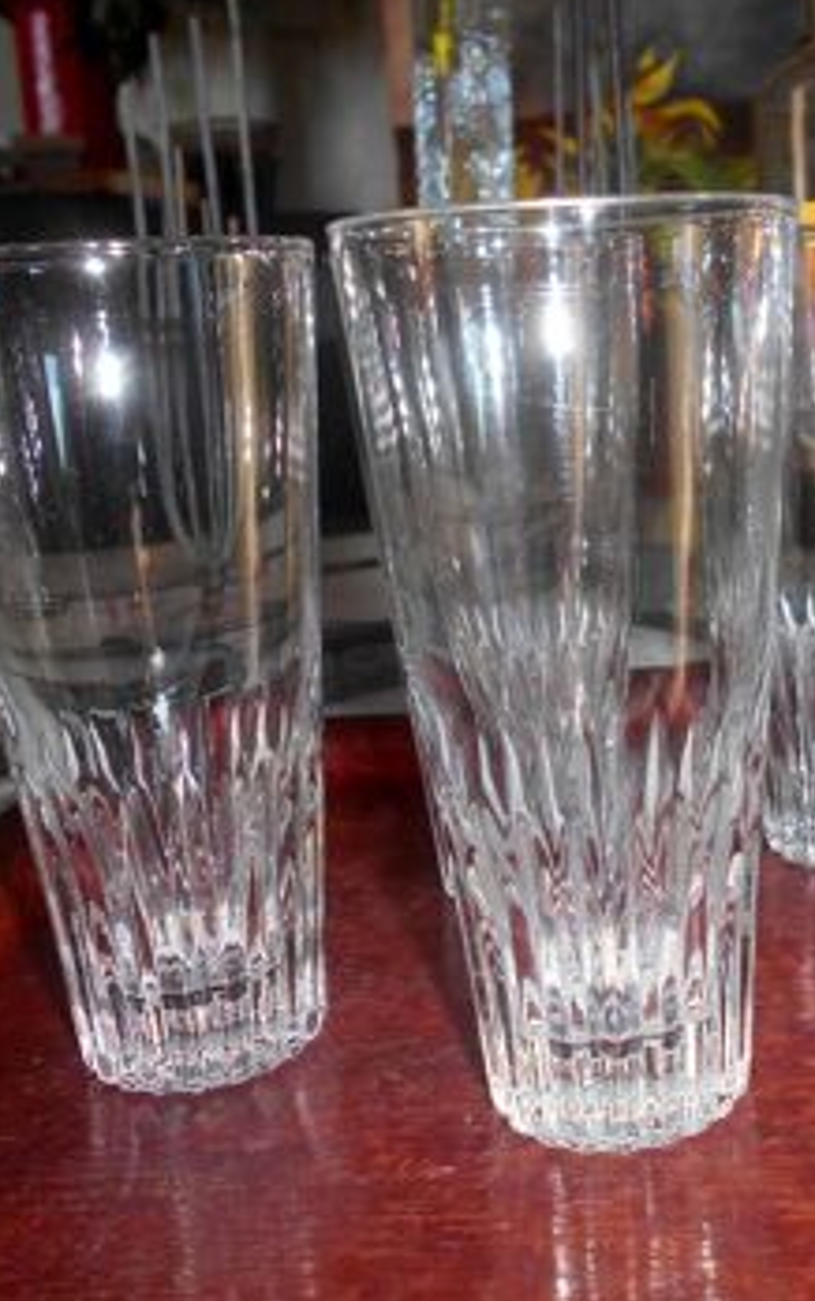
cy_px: 632
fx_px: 1348
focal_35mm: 38
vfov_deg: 51.5
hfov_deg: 32.8
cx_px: 643
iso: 80
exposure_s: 1/25
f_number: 3.2
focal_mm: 4.6
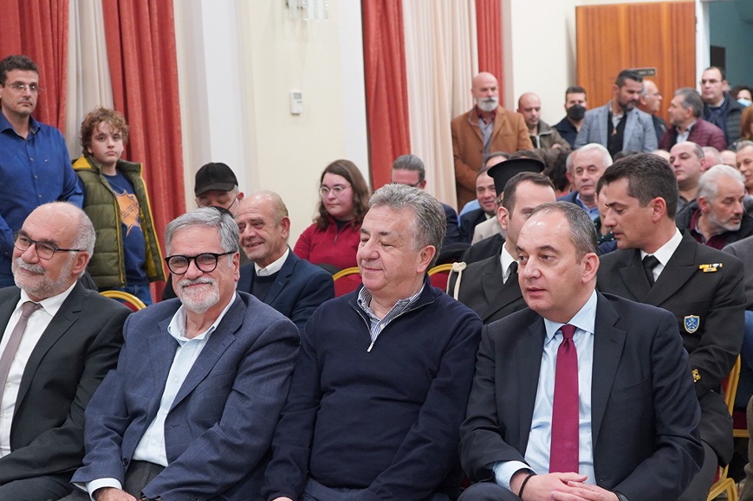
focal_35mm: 67
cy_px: 376
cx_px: 390
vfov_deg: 20.1
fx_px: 1401
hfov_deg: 30.1
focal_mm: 36
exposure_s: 1/160
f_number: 4
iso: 2500
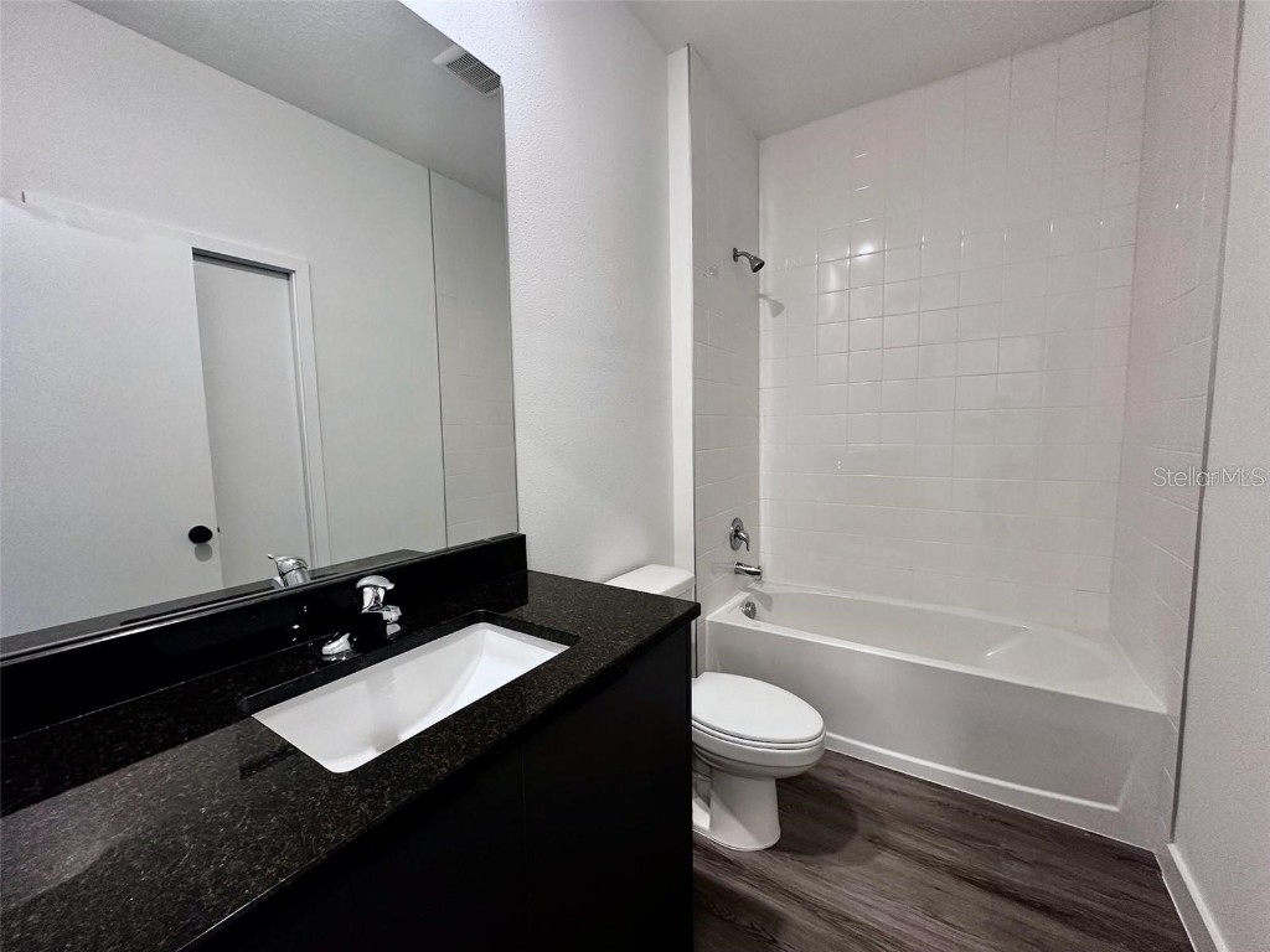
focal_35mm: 14
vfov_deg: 85.7
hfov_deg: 102.1
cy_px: 476
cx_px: 635
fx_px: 514
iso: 200
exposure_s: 1/60
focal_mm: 2.22
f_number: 2.2
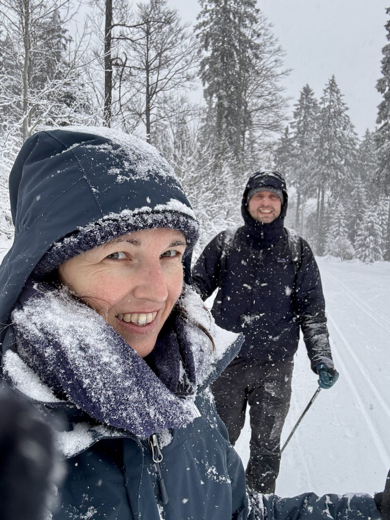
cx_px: 195
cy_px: 260
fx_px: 451
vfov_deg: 60.0
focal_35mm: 30
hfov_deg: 46.8
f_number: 1.9
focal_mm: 2.69
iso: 20
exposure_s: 1/123
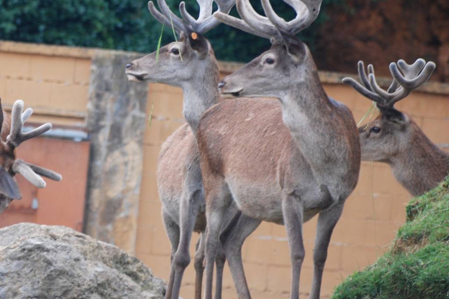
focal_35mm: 516
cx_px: 106
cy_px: 126
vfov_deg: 2.7
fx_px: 6434
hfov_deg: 4.0
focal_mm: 220
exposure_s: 1/160
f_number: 5.3
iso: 400
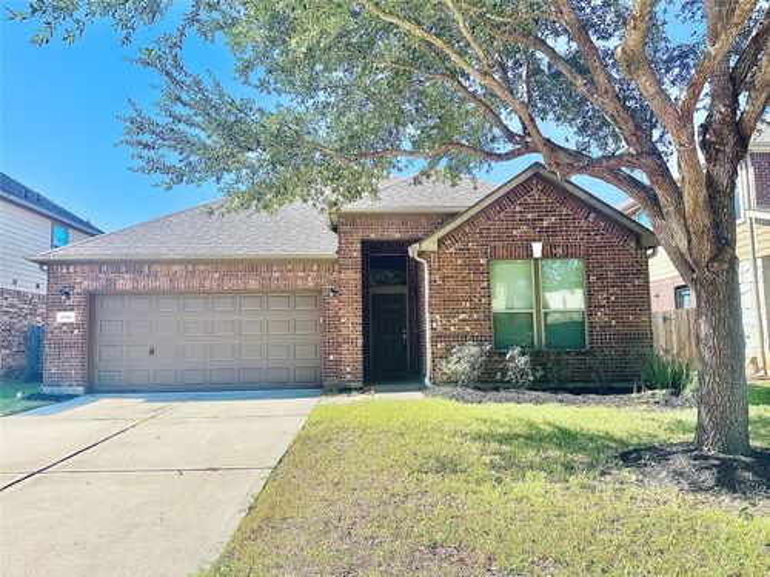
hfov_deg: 71.6
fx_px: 534
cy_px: 288
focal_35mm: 24
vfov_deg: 56.8
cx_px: 385
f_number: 1.78
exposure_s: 1/1949
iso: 80
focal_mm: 6.76
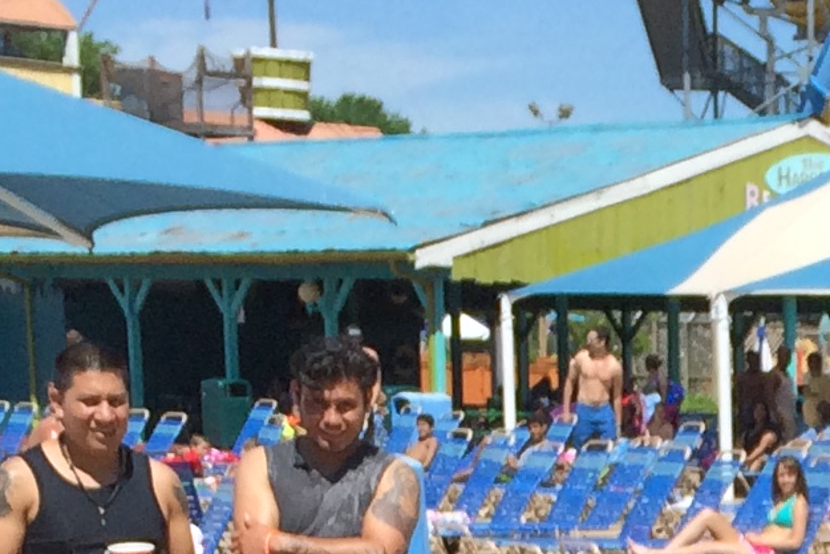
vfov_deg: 7.8
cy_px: 1390
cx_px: 1215
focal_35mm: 163
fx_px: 3759
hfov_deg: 12.1
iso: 32
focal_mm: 4.12
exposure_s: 1/2564
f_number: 2.2
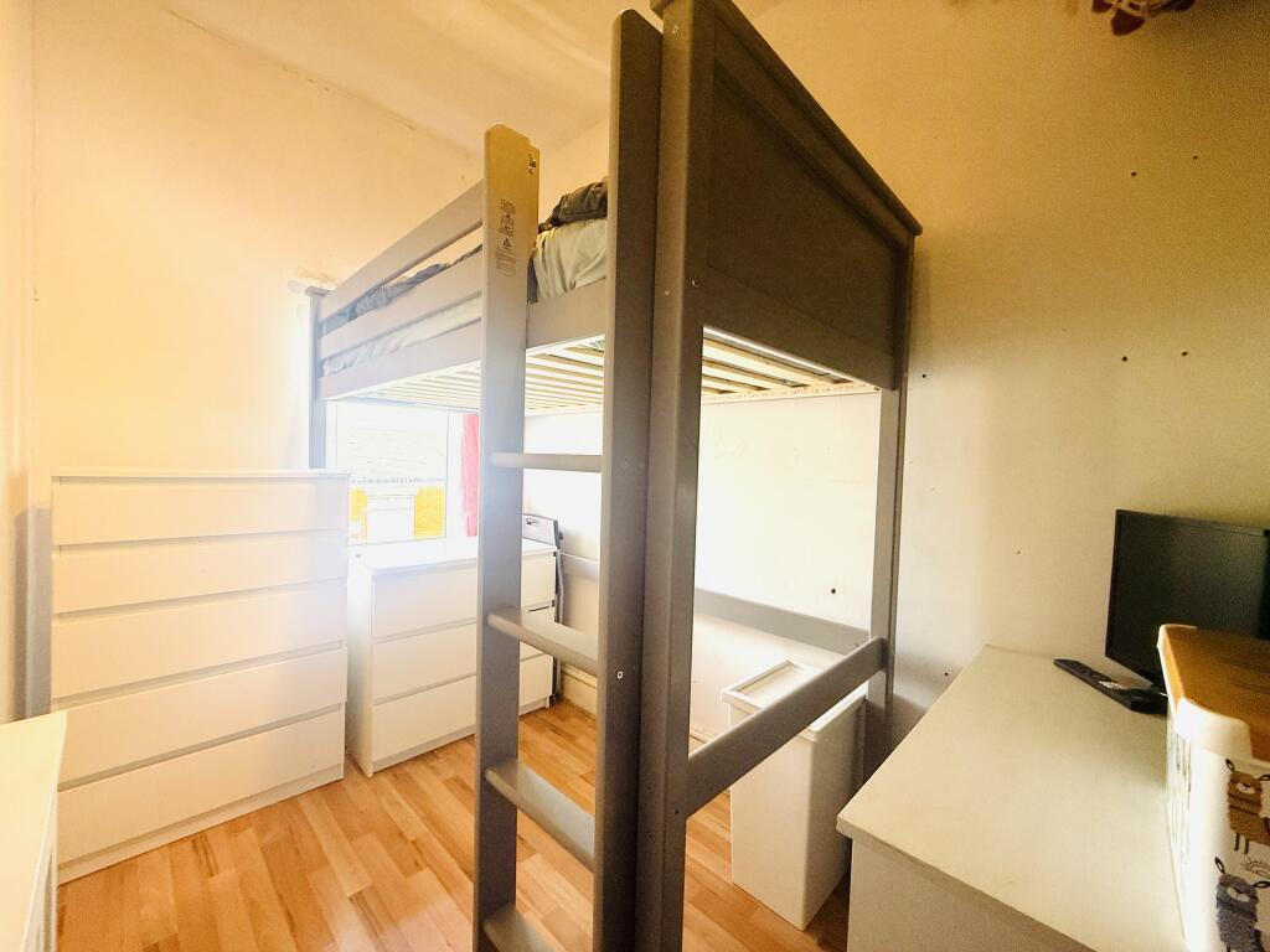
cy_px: 476
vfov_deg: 85.7
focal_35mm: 14
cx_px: 635
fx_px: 514
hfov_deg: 102.1
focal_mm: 2.22
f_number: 2.2
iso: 160
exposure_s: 1/99
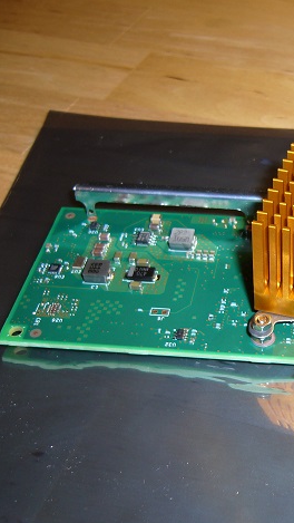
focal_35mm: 52
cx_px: 320
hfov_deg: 21.9
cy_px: 265
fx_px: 720
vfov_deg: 39.9
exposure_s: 1/30
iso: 80
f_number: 2.8
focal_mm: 5.8
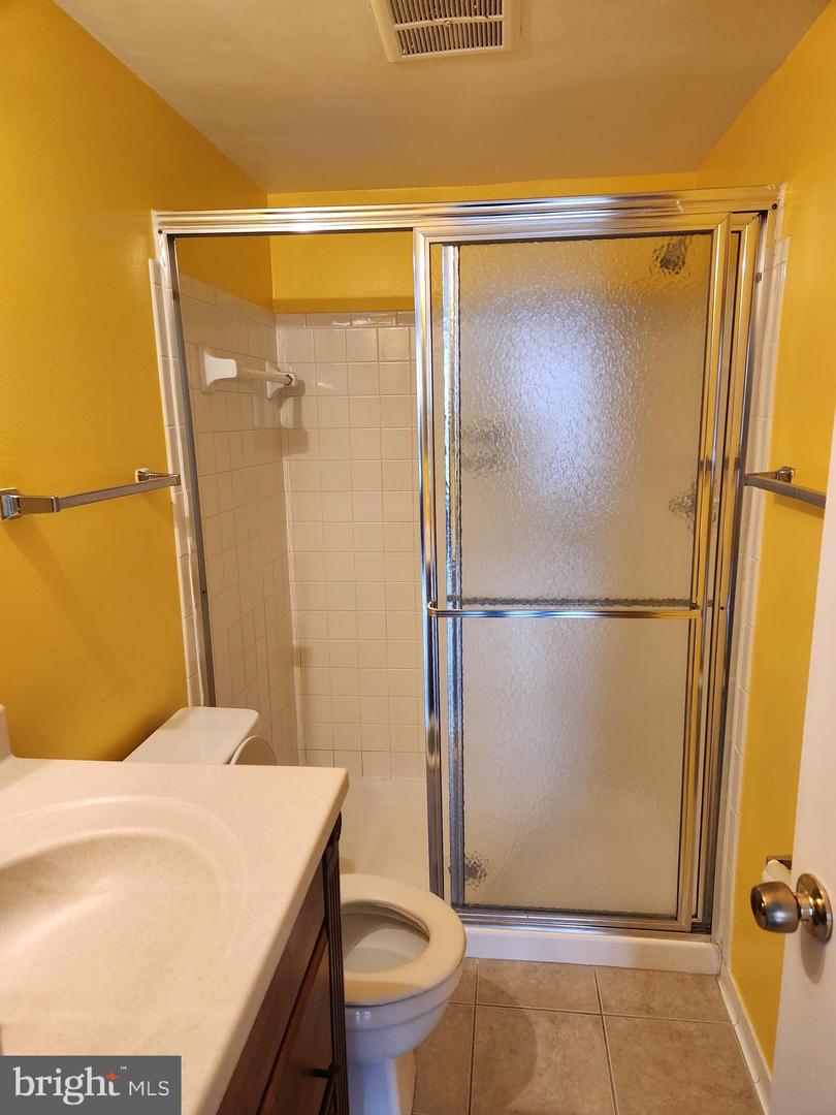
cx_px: 418
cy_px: 558
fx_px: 741
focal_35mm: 23
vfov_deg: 73.9
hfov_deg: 58.9
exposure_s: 1/120
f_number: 1.8
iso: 320
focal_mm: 5.4
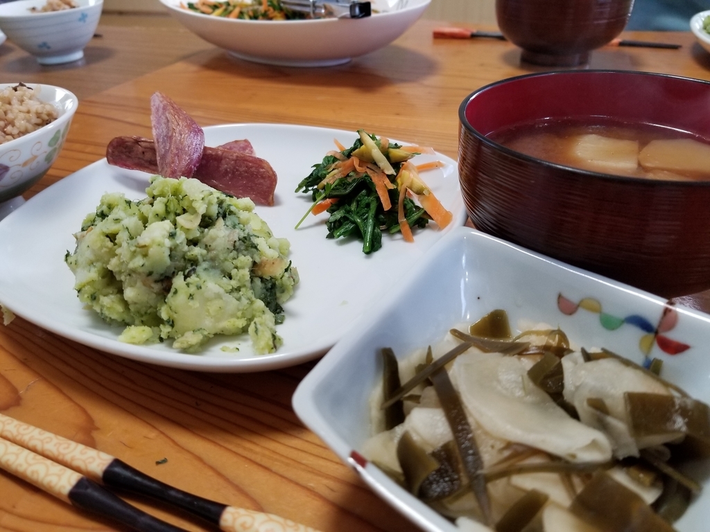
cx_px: 355
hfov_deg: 67.3
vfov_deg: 53.1
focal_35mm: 26
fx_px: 533
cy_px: 266
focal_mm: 4.25
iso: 160
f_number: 1.7
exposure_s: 1/40
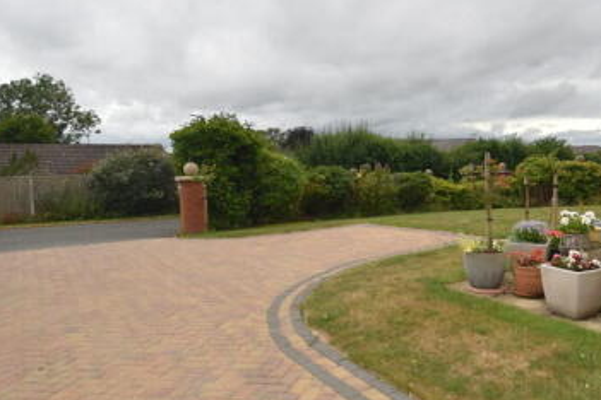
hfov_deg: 63.6
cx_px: 407
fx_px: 467
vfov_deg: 46.4
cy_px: 191
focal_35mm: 28
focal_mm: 10
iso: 100
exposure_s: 1/200
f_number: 6.3
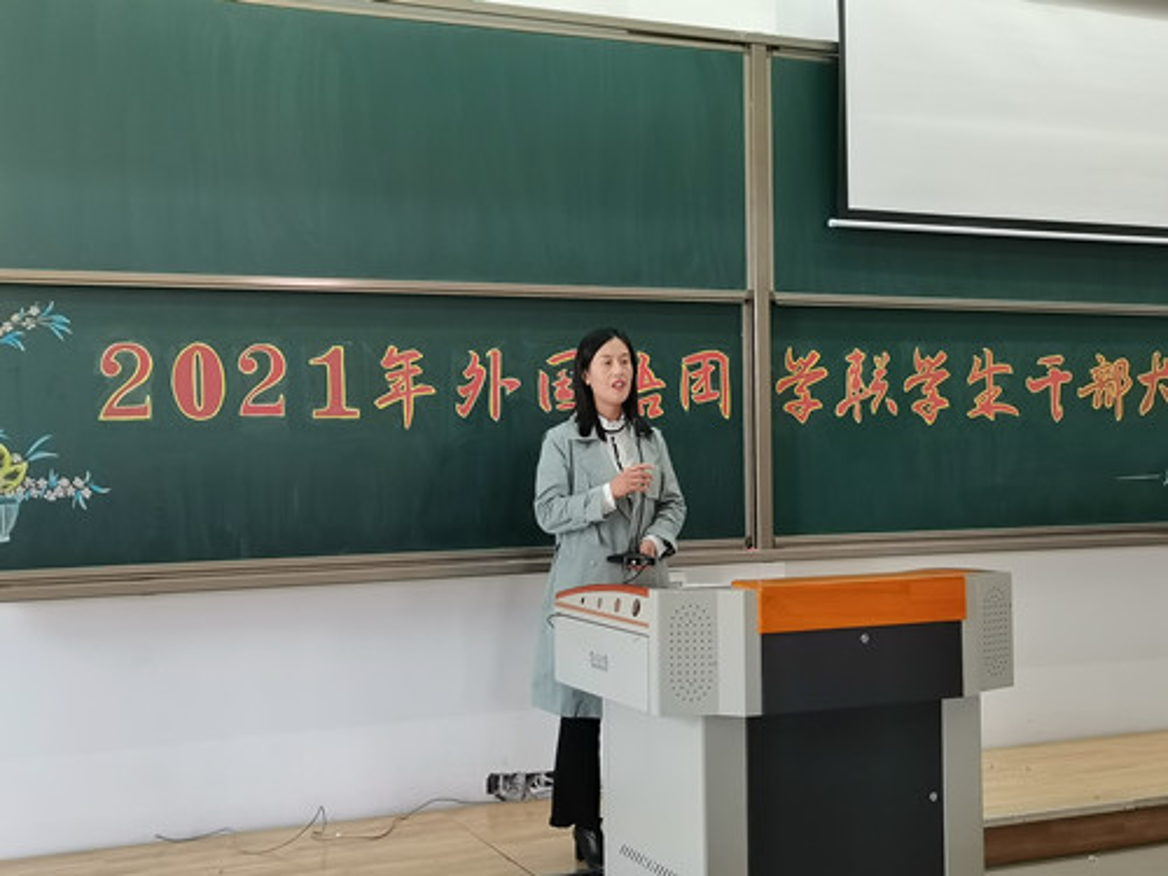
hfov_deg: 42.9
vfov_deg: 32.9
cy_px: 438
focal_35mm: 44
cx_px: 584
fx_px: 1485
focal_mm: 5.58
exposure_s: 1/50
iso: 250
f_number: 1.8
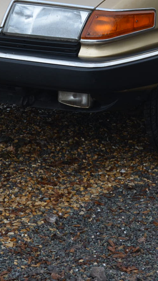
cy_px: -1
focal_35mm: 179
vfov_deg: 11.9
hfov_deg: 6.8
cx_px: 129
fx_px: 1333
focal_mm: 34
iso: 360
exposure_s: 1/125
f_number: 5.6
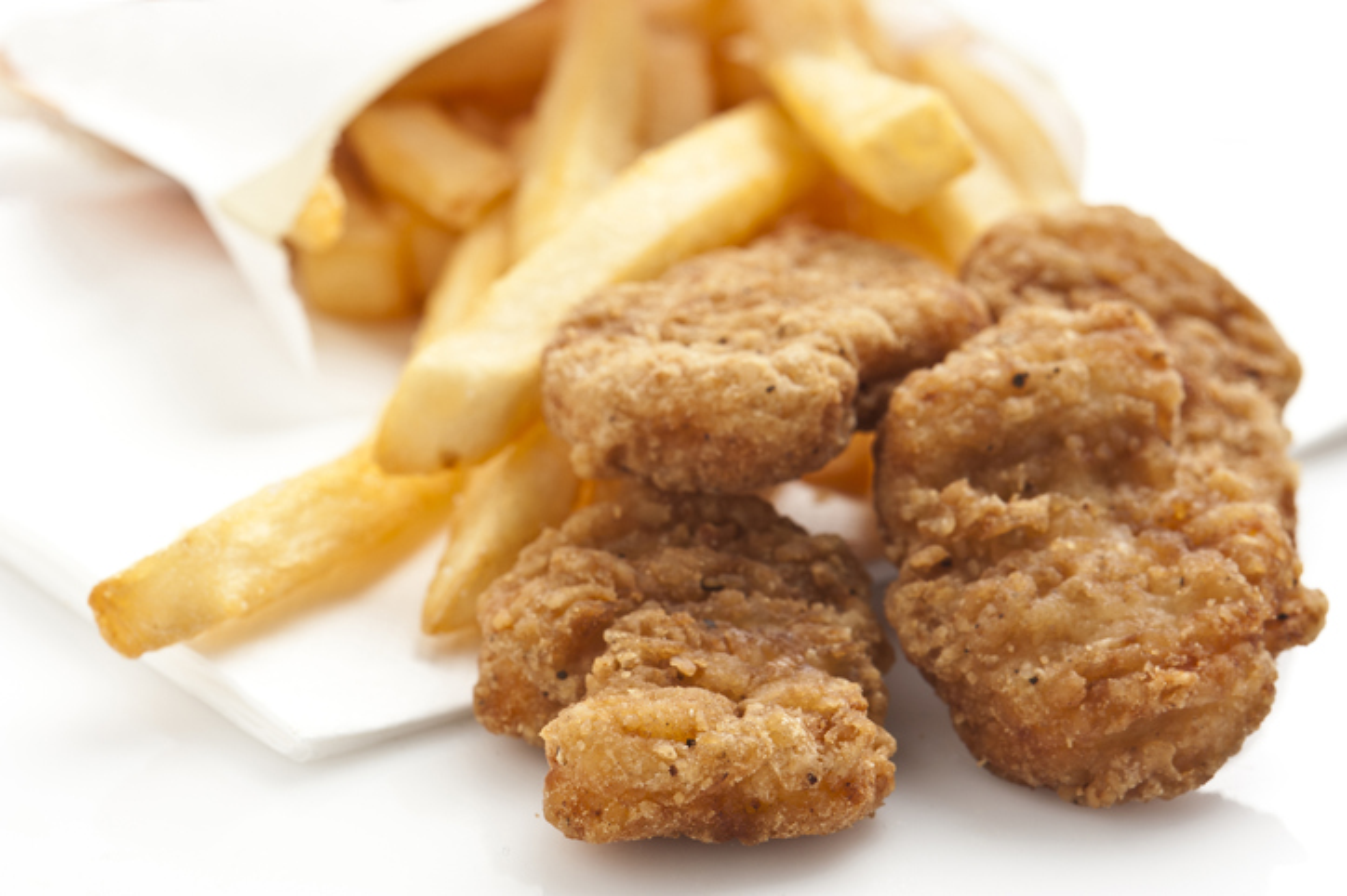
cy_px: 448
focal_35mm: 105
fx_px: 3927
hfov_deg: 19.5
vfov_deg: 13.0
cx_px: 674
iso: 400
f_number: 18
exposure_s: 1/200
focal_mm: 105
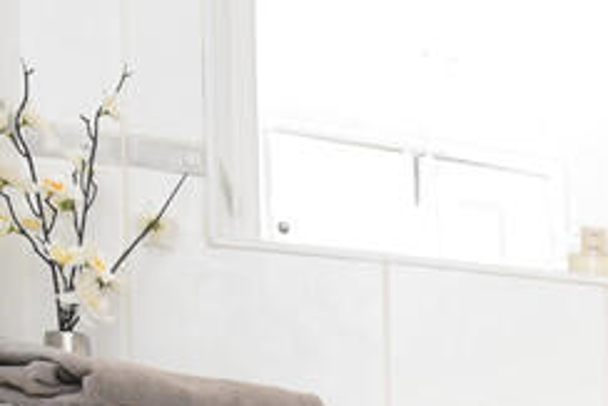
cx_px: 897
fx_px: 1065
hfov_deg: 24.9
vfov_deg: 19.6
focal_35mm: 63
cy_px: 549
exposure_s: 1/60
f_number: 8
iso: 1600
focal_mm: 10
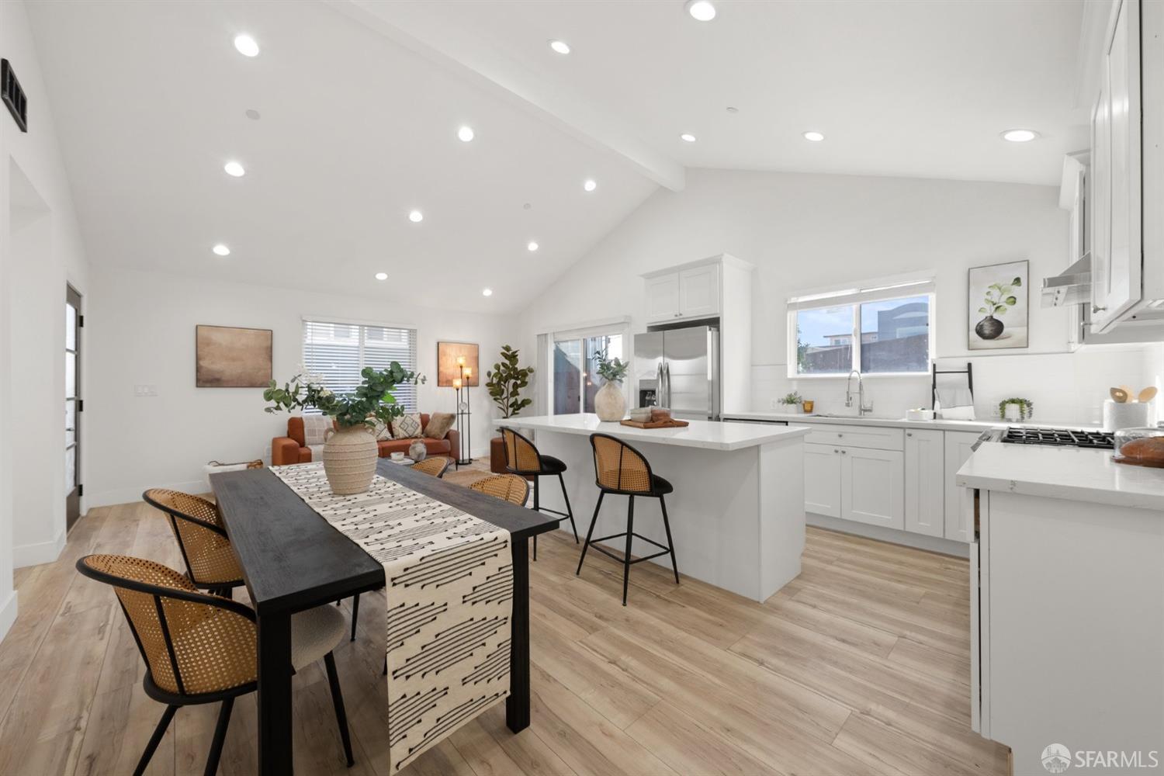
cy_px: 388
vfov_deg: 81.2
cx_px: 582
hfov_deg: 104.3
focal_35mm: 14
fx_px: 453
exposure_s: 1/15
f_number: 8
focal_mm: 14
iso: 640
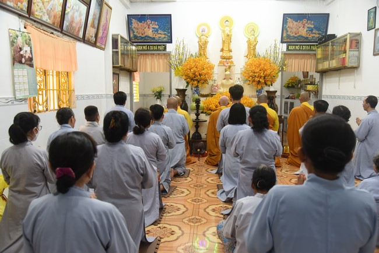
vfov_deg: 42.4
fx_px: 326
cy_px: 126
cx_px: 190
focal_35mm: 31
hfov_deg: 60.3
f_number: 4
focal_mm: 31
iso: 1250
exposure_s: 1/125
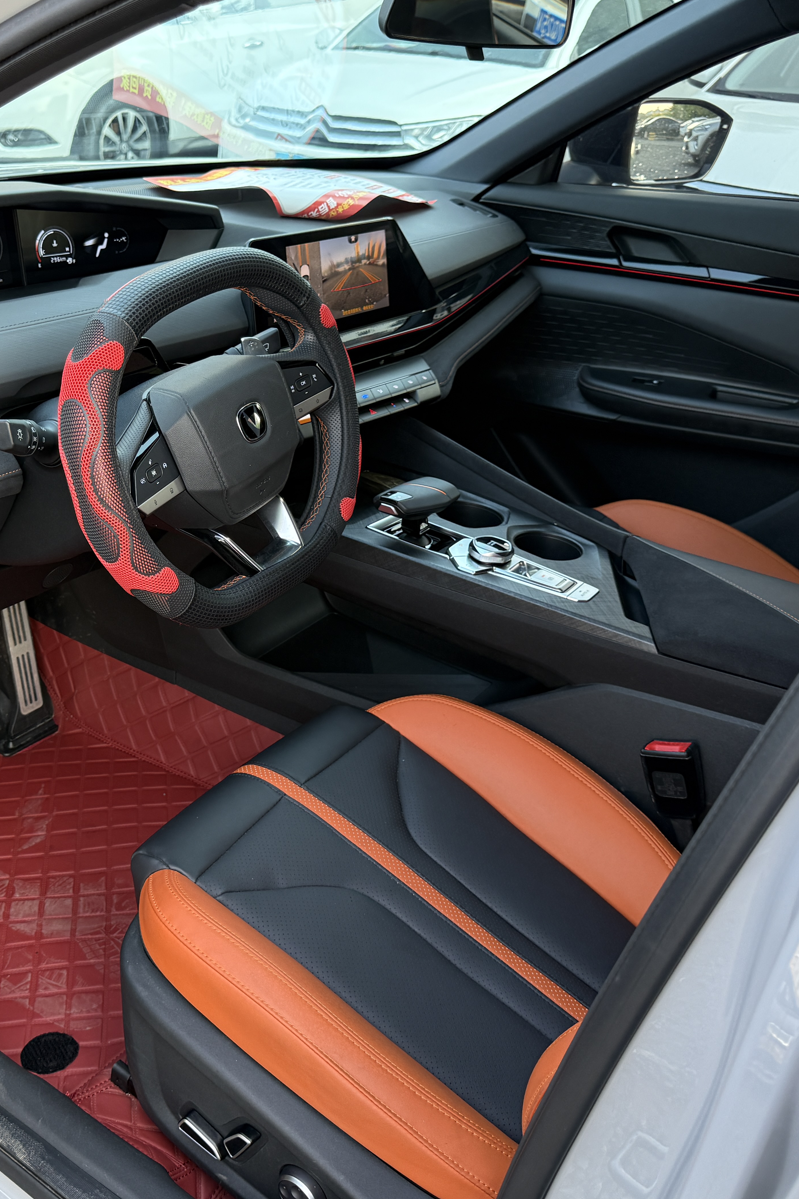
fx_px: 1132
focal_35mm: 34
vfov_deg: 55.8
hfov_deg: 38.2
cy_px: 602
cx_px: 229
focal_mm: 6.76
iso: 200
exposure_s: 1/190
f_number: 1.78
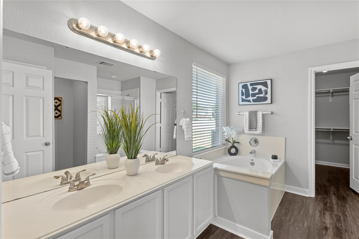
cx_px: 180
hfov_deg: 96.7
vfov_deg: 73.7
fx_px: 160
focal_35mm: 16
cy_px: 120
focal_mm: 16
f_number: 8
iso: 250
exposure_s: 1/10
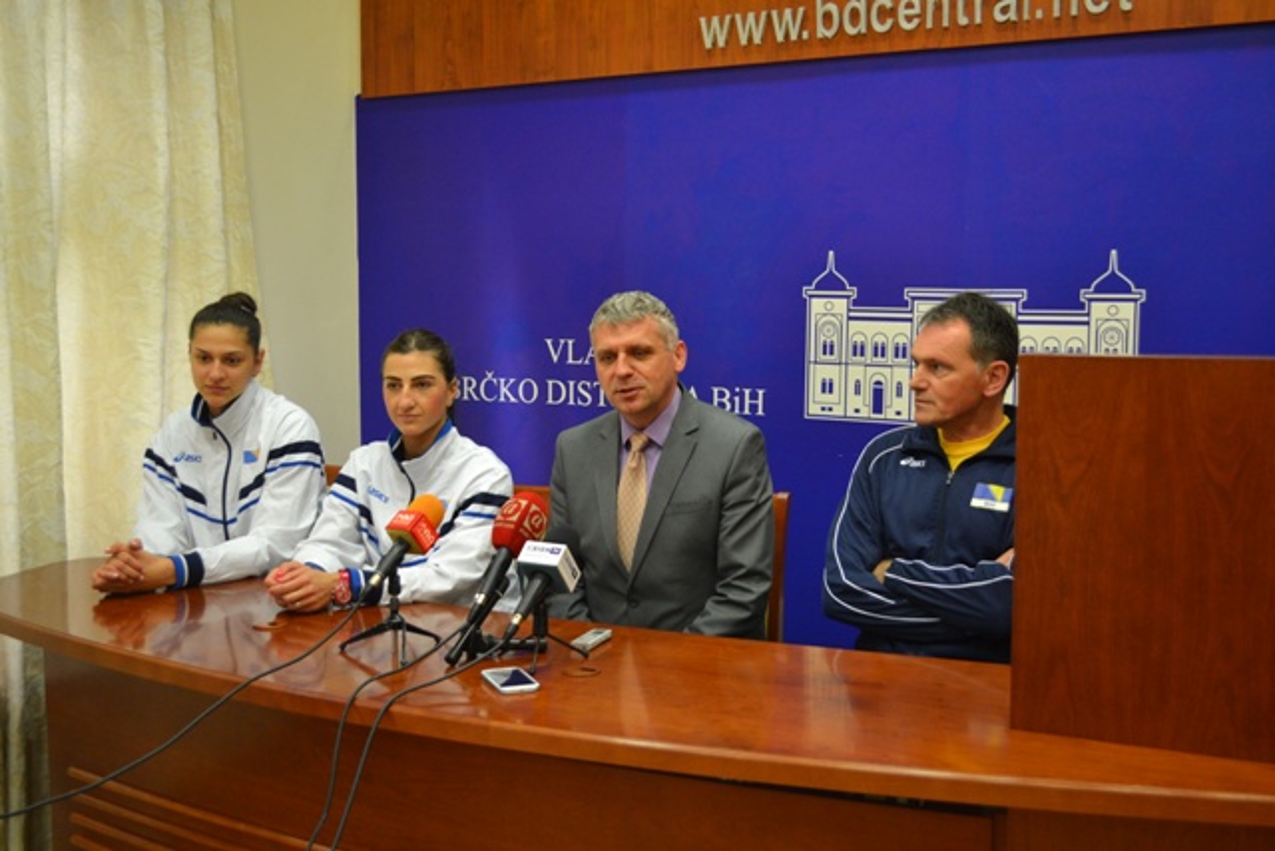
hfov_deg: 49.5
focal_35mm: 39
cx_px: 638
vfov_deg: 34.2
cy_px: 426
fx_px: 1381
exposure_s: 1/60
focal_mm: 26
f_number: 4.2
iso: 1000
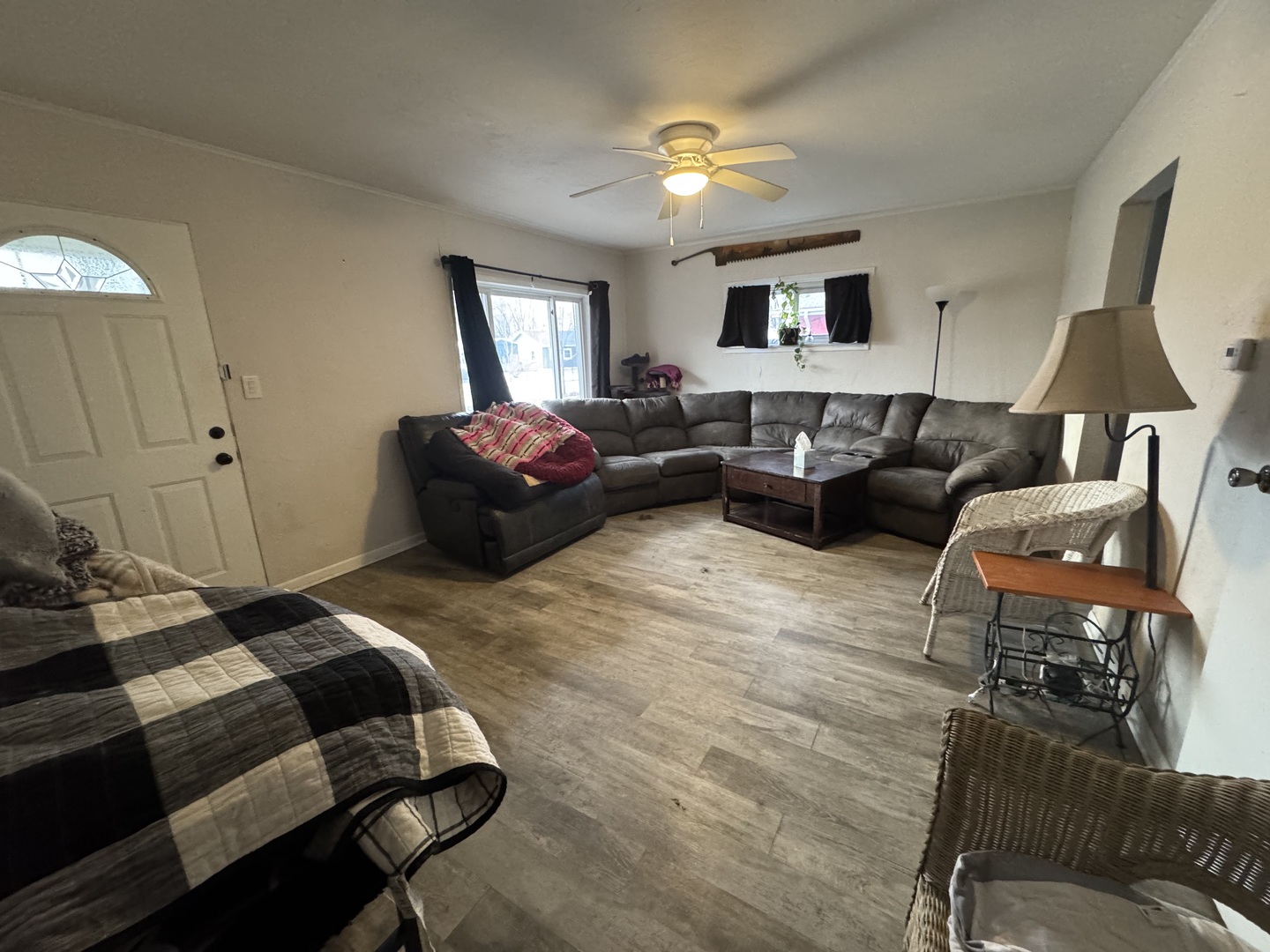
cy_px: 476
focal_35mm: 14
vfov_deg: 85.7
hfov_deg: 102.1
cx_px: 635
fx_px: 514
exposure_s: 1/60
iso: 1000
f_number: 2.2
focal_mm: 2.22
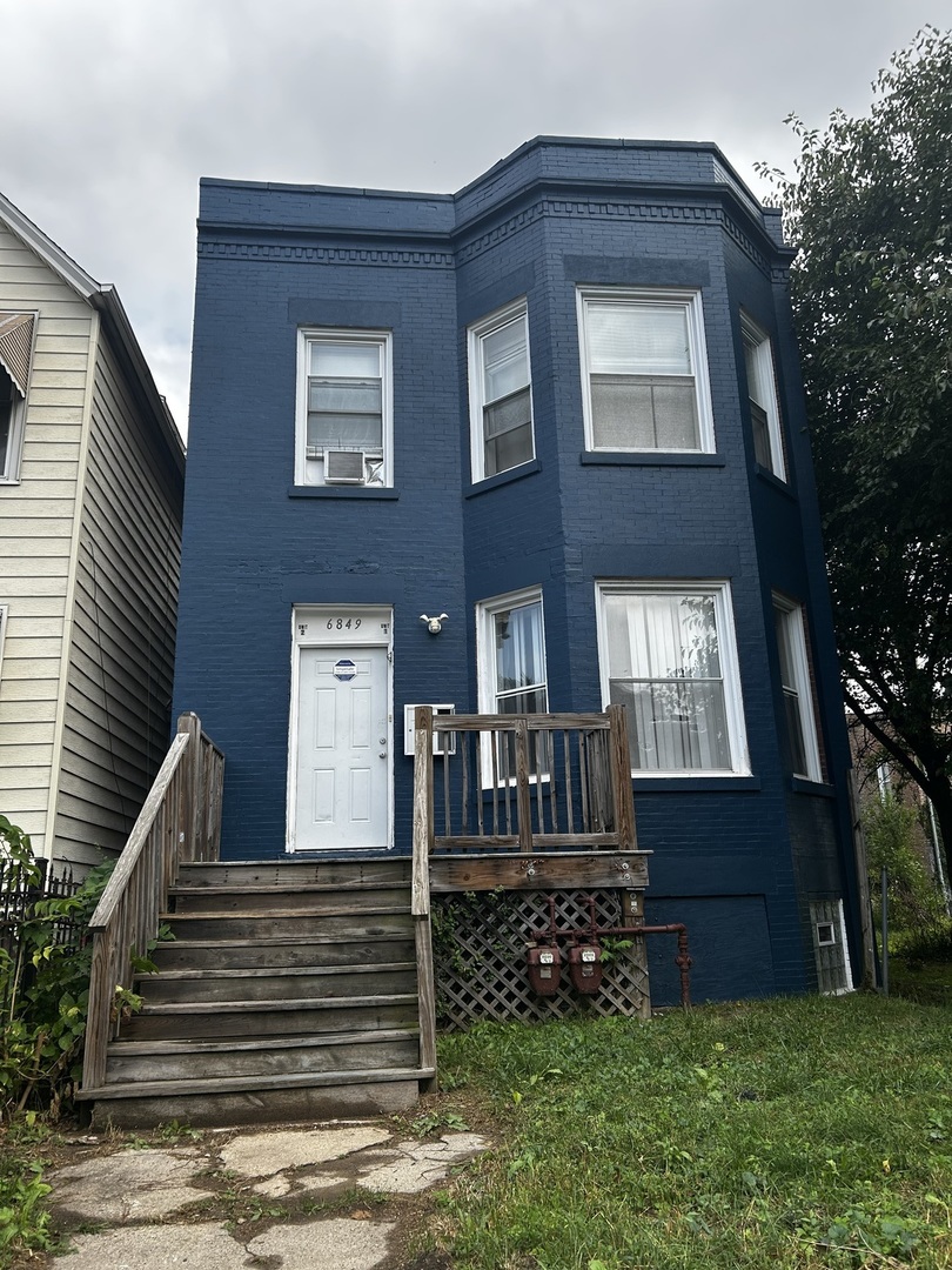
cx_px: 476
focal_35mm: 26
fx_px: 953
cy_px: 635
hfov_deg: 53.1
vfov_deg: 67.3
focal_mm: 5.7
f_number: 1.5
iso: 50
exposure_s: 1/1395
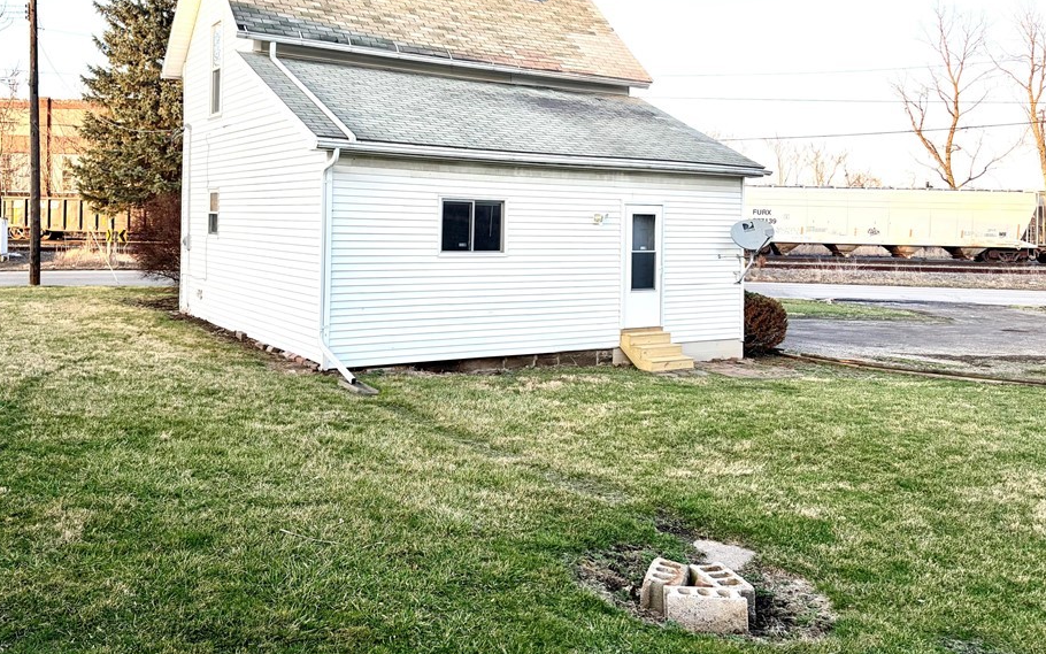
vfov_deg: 40.2
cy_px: 224
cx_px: 468
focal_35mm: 31
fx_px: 884
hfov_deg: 61.1
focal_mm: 5.96
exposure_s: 1/782
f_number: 1.6
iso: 50
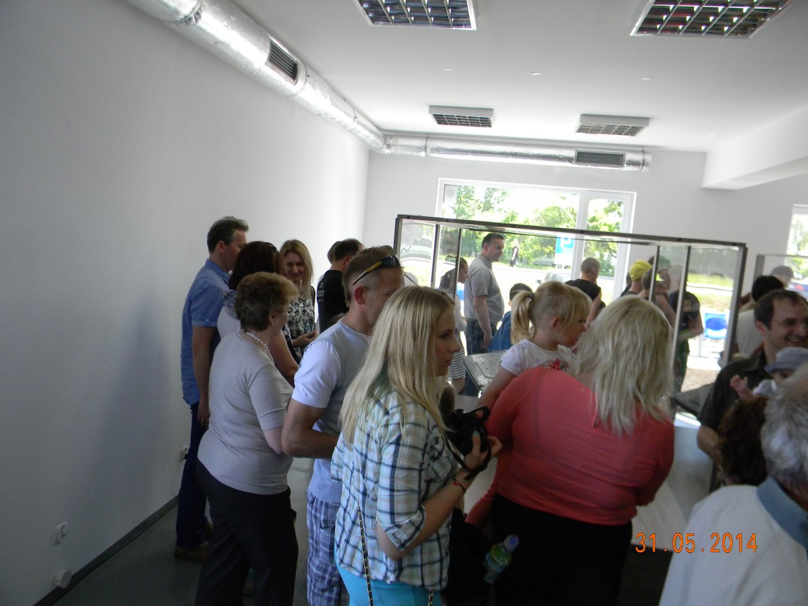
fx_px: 654
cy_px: 303
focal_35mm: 28
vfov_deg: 49.7
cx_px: 404
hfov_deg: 63.4
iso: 295
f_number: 3.5
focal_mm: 5
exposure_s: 1/124
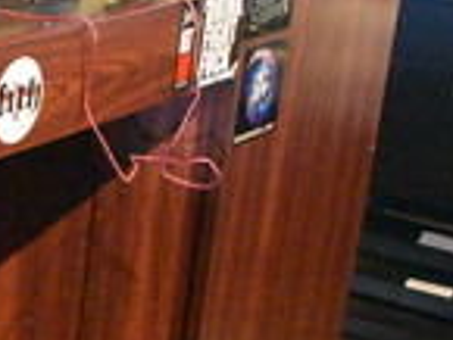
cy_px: 334
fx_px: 1428
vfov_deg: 13.4
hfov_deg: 16.0
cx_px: -287
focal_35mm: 109
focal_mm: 18
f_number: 3.5
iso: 12800
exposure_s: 1/20
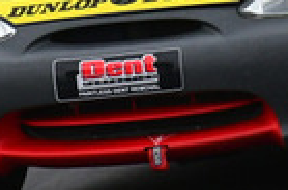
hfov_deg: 0.5
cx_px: 336
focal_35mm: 4332
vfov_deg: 0.3
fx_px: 34577
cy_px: -273
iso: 1000
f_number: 9
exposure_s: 1/640
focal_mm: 500
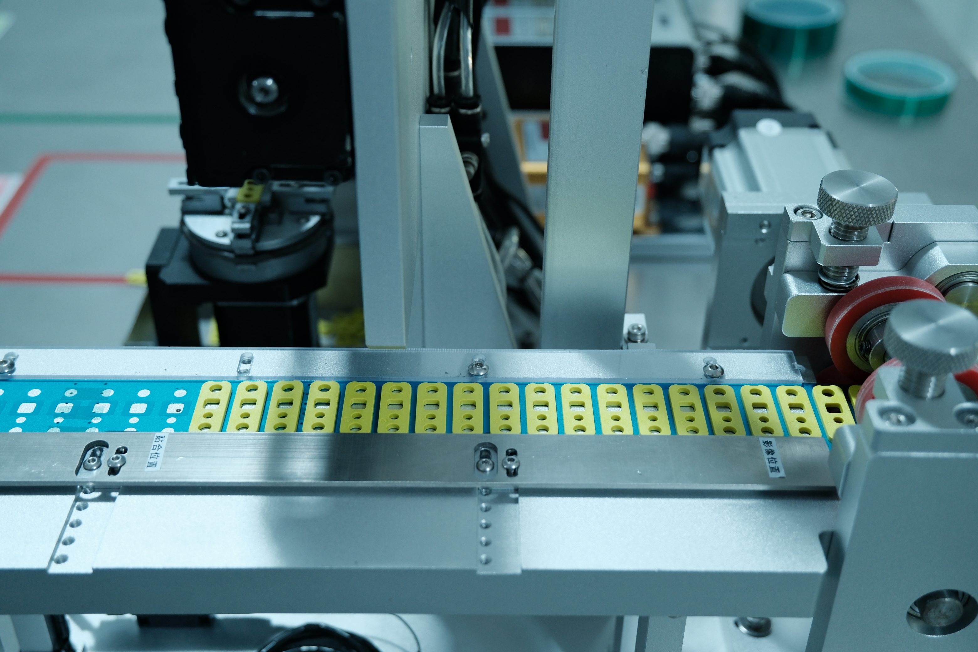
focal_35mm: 42
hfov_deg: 46.4
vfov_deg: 31.9
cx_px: 489
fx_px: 1141
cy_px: 326
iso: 800
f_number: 3.6
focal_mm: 27.9
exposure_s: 1/60
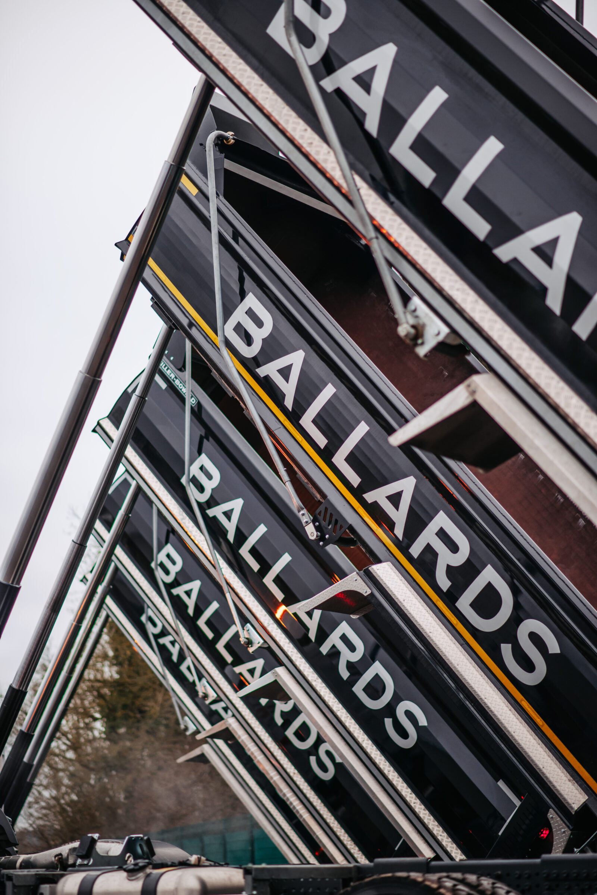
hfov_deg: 16.1
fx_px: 2112
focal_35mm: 85
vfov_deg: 23.9
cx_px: 298
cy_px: 448
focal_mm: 85
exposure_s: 1/320
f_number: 1.8
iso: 320
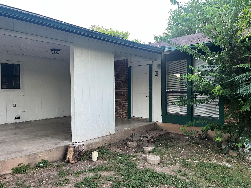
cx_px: 126
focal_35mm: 26
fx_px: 189
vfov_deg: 53.1
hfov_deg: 67.3
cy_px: 94
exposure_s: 1/60
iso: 160
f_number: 1.6
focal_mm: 5.1
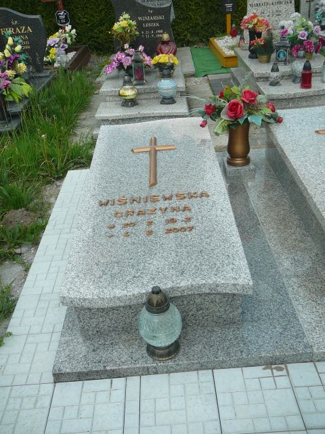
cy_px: 217
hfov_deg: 40.7
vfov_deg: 52.6
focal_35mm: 35
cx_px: 162
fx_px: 438
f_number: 2.8
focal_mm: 5.2
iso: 80
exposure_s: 1/800
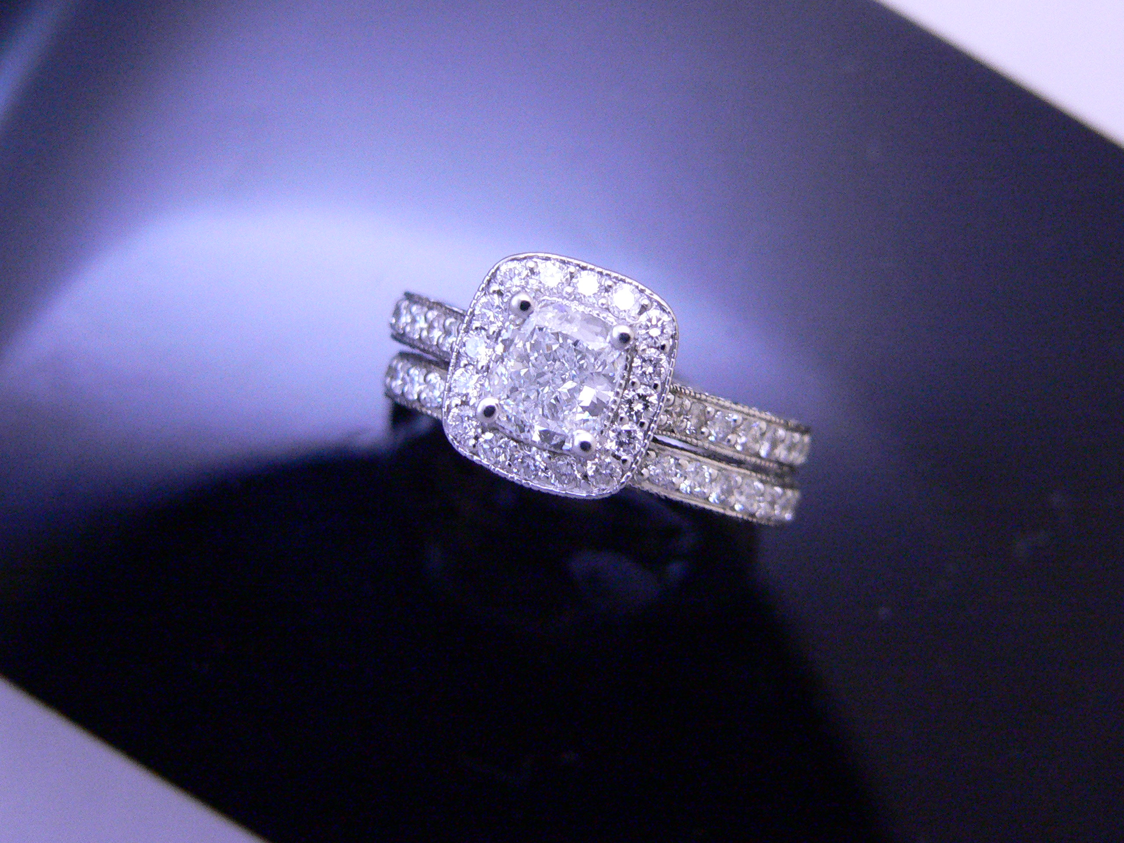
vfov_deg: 14.9
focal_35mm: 99
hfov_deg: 19.8
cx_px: 562
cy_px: 422
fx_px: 3215
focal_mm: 16.4
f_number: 4
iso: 400
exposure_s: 1/15
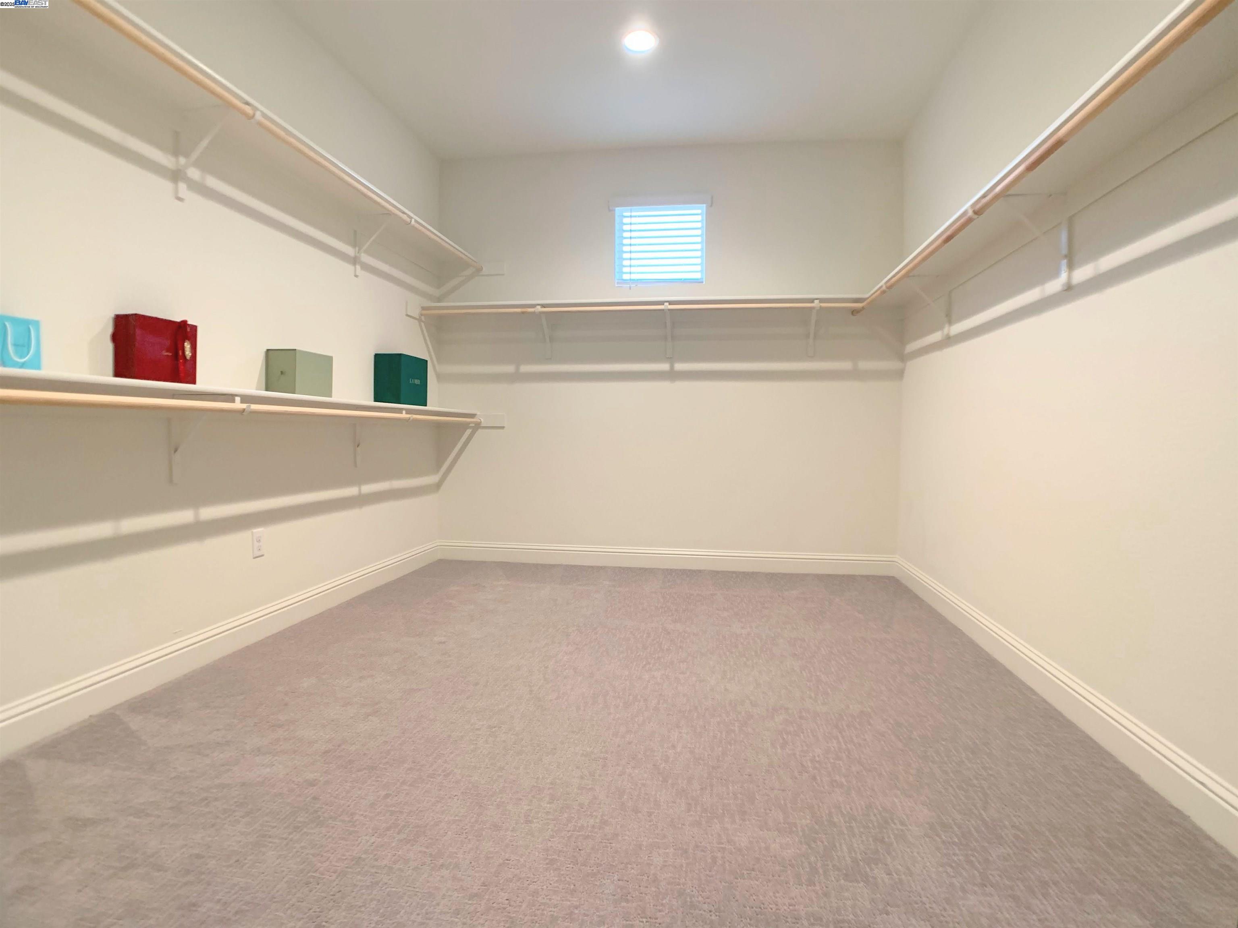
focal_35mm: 26
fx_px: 930
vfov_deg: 53.1
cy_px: 464
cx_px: 619
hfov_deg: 67.3
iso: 125
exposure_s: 1/60
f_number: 1.8
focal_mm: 4.25
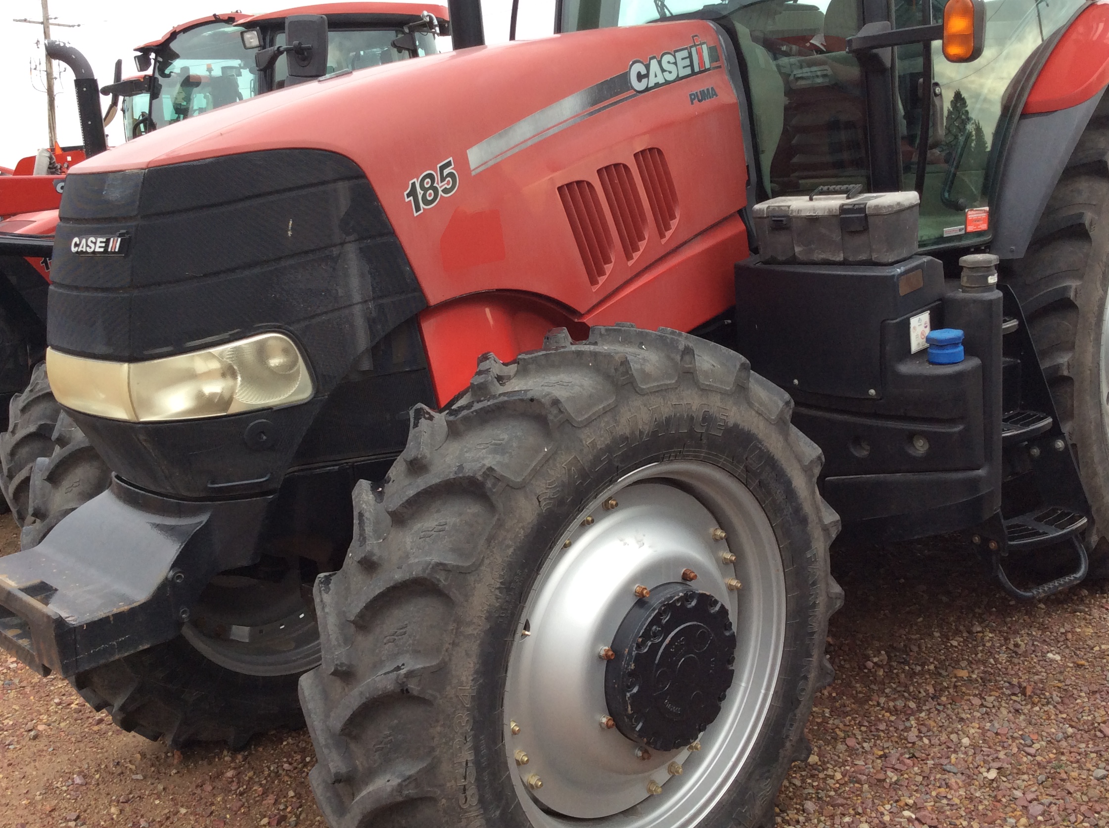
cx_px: 546
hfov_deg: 50.2
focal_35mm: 37
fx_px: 1183
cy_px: 392
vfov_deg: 38.6
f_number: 2.4
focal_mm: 3.3
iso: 32
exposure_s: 1/289
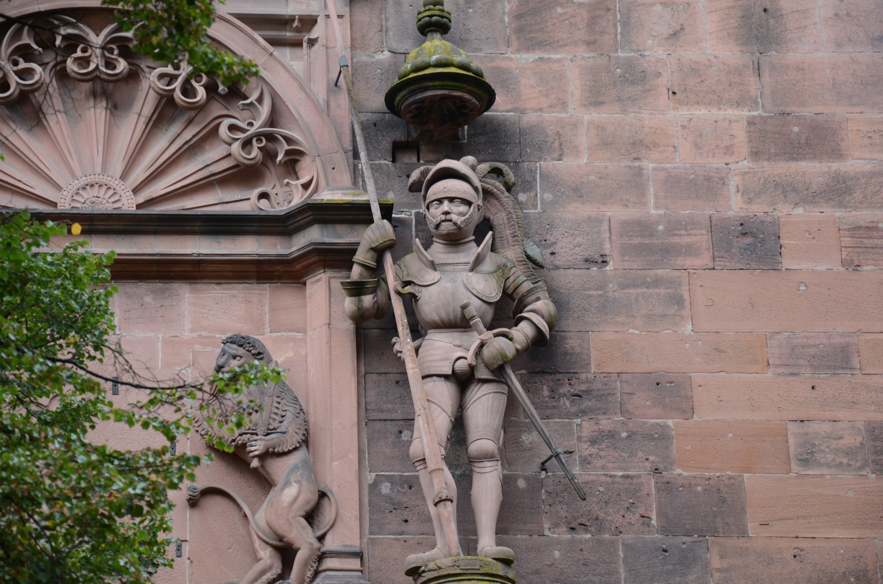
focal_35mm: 112
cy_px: 292
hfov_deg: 18.2
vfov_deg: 12.1
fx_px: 2753
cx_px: 442
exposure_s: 1/50
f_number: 5.3
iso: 250
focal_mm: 75
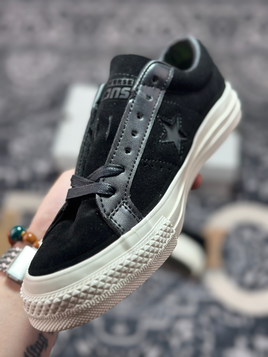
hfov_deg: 30.3
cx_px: 134
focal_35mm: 48
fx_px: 495
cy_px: 178
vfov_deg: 39.7
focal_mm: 6.86
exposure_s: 1/511
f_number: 1.78
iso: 80
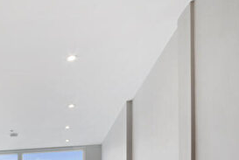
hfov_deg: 35.7
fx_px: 273
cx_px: -55
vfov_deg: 30.3
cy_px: 162
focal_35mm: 41
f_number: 16
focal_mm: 16
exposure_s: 1/3
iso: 250
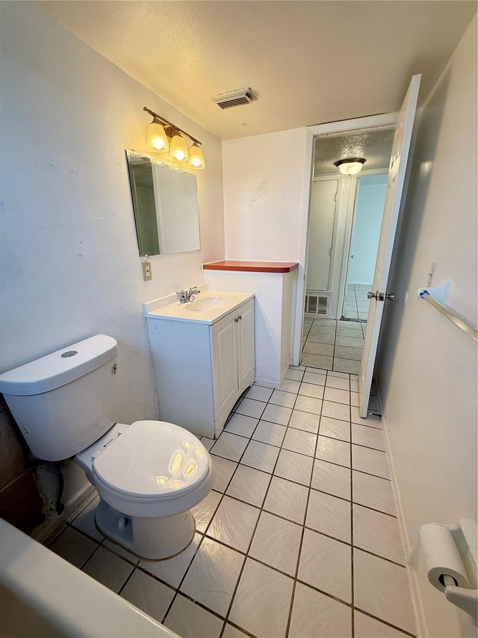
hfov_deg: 85.7
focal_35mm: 14
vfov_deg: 102.1
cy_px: 319
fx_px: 258
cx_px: 239
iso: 160
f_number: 2.2
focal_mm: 2.22
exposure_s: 1/120
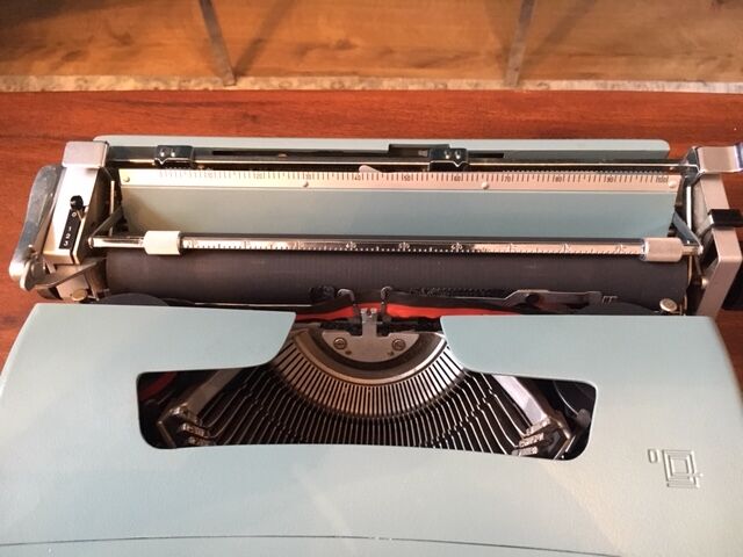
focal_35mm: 29
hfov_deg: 61.7
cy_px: 278
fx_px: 622
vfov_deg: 48.2
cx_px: 372
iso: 320
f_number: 2.2
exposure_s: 1/17
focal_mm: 4.15
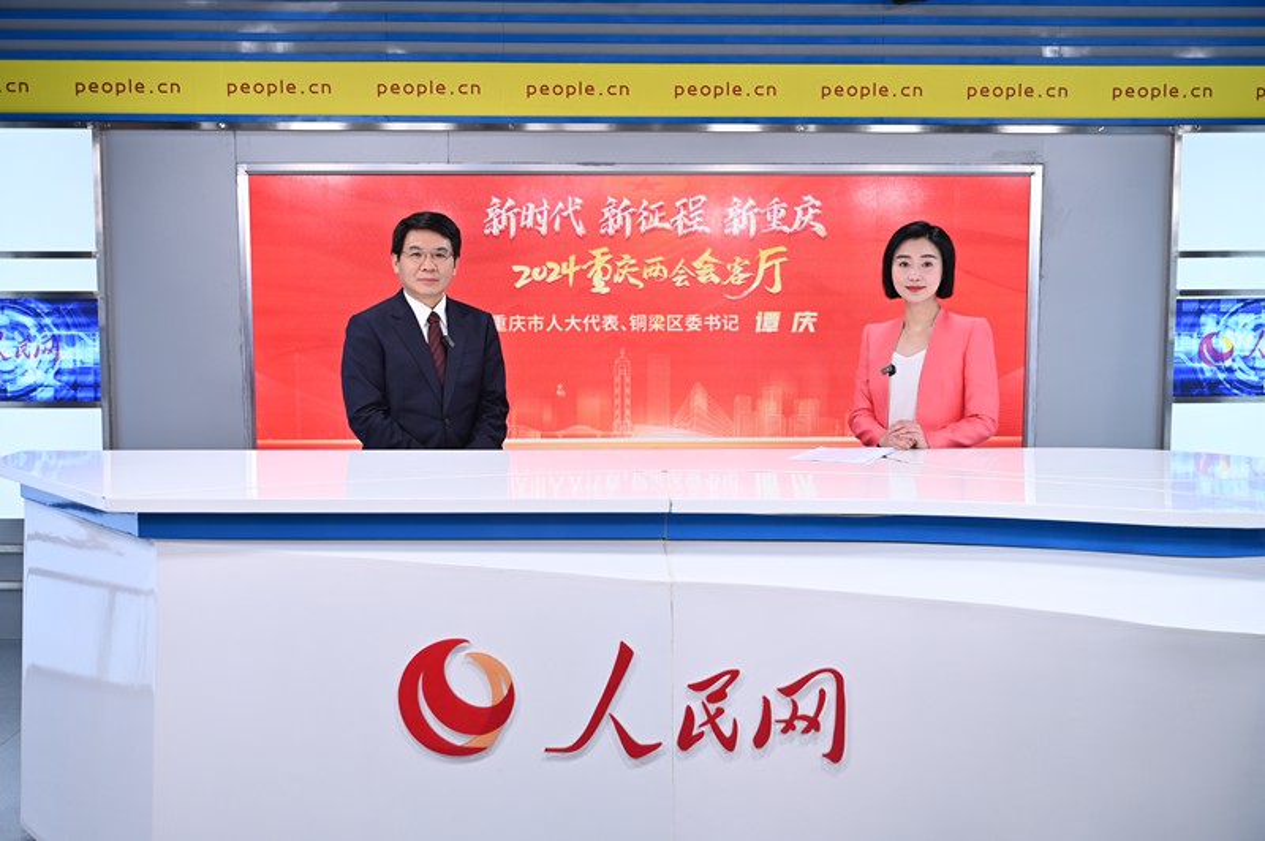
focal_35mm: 34
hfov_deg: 55.1
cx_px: 632
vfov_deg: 38.3
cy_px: 420
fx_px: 1211
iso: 400
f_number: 4
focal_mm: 34.5
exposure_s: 1/100
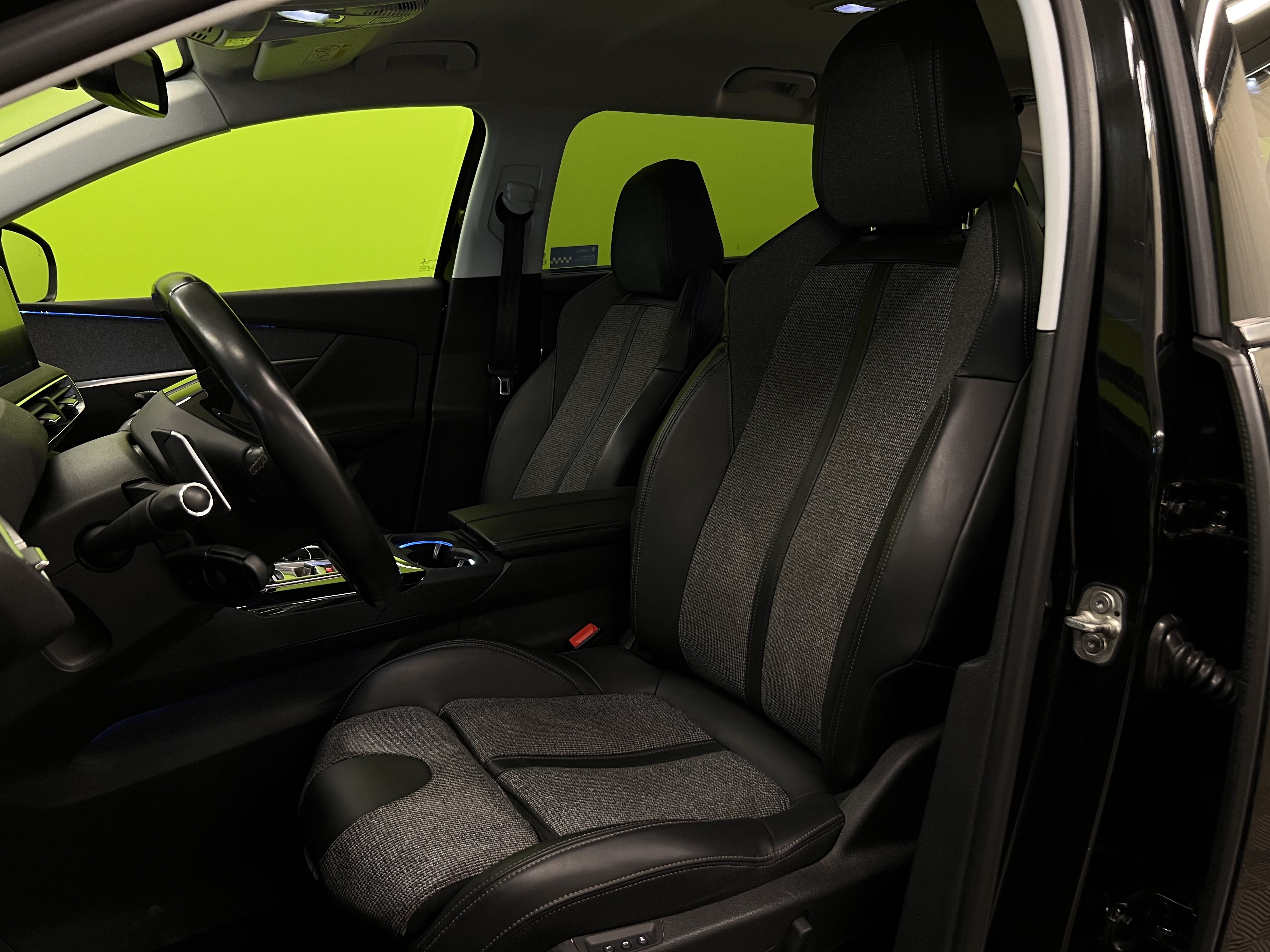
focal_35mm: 26
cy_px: 476
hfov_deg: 67.3
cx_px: 635
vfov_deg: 53.1
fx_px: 954
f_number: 1.5
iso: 125
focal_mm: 5.7
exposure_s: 1/50
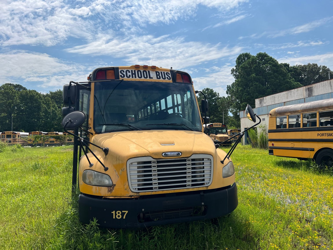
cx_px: 166
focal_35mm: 26
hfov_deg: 67.3
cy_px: 125
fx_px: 250
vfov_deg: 53.1
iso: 50
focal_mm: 5.7
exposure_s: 1/8696
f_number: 1.5
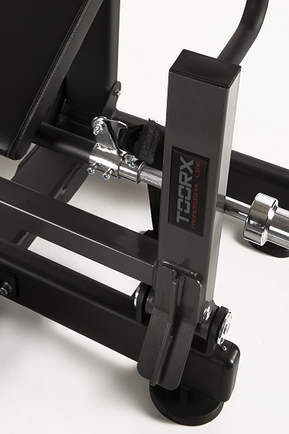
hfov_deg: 18.7
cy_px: 17
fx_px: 867
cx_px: 38
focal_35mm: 72
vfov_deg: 26.8
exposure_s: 1/200
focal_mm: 34
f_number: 10
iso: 125
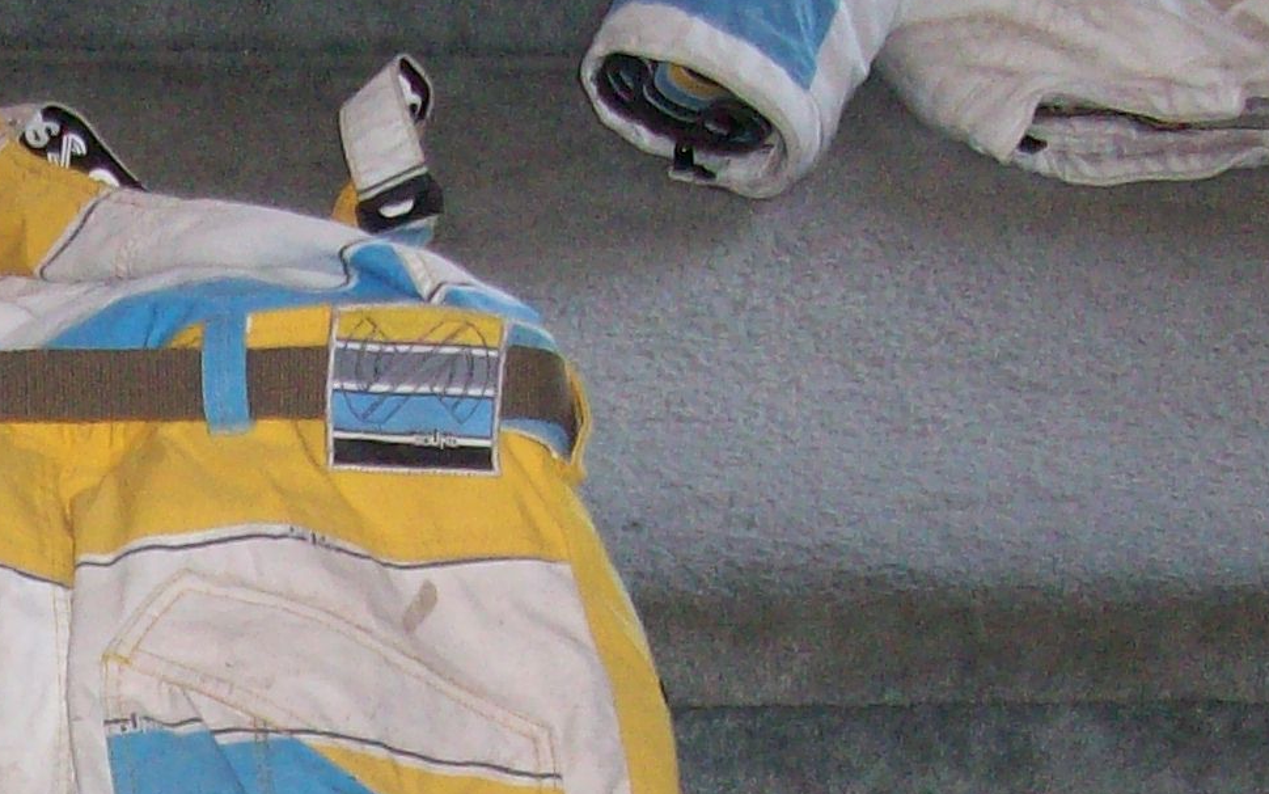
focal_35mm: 122
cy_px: 1217
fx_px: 4220
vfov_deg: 10.4
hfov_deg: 16.7
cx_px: -68
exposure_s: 1/60
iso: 160
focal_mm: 5.7
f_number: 2.8
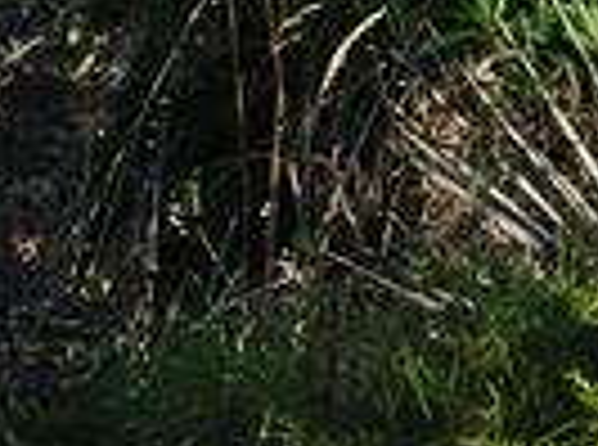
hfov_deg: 4.6
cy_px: -469
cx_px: 1556
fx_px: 7228
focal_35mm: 420
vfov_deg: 3.5
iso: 100
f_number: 7.1
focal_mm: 55
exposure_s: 1/200
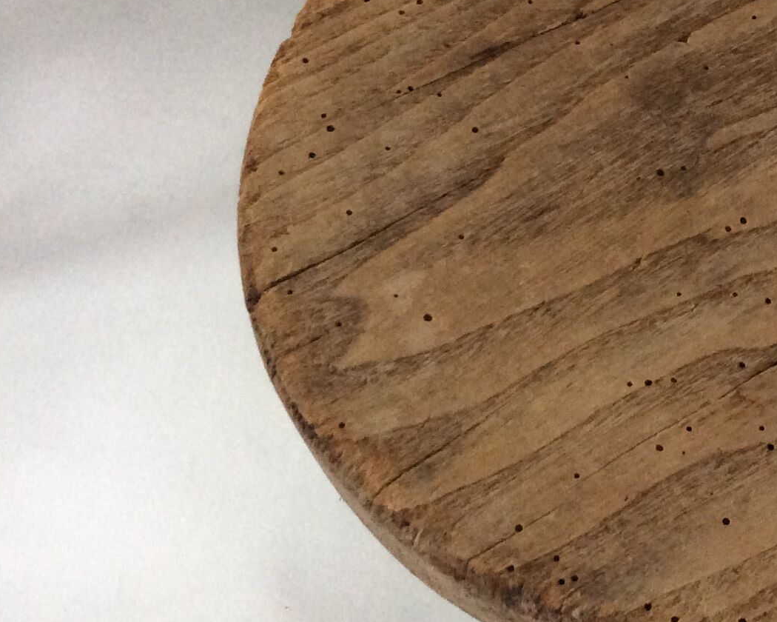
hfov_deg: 23.5
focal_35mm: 77
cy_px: 304
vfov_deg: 19.9
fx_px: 1771
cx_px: 820
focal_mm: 3.3
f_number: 2.4
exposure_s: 1/25
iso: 160
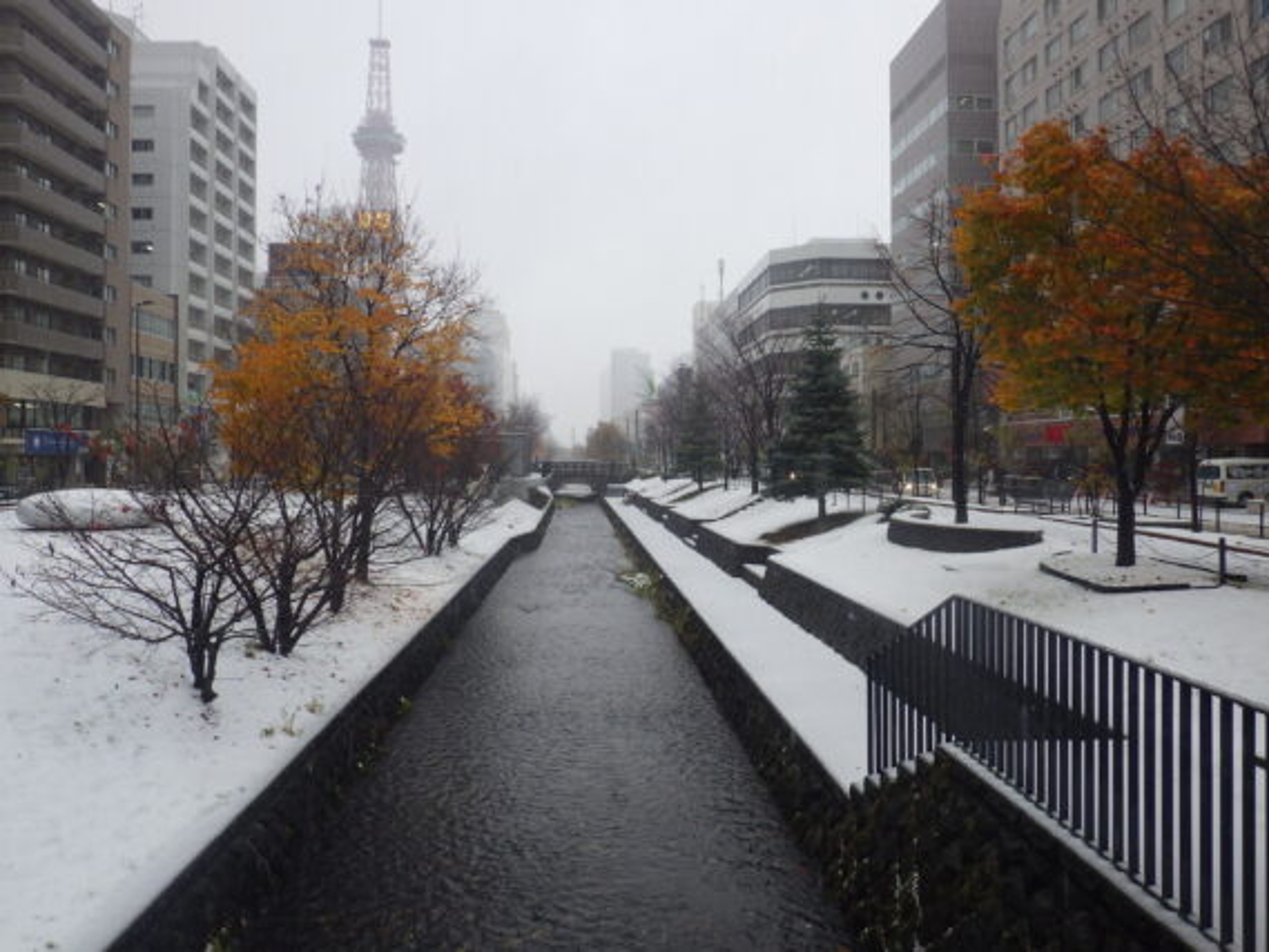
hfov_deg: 63.4
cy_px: 476
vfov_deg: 49.8
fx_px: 1027
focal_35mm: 28
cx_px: 634
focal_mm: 5
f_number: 3.5
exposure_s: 1/160
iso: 125
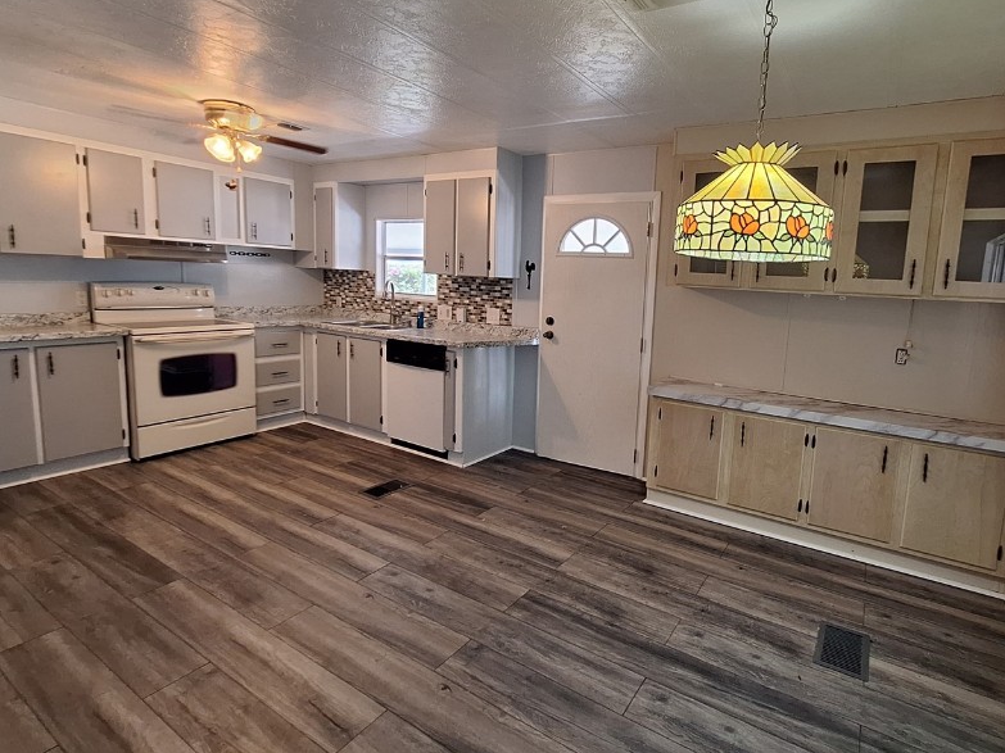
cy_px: 344
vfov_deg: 74.6
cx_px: 575
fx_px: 493
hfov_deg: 90.4
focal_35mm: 17
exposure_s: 1/40
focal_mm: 1.74
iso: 100
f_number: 2.2
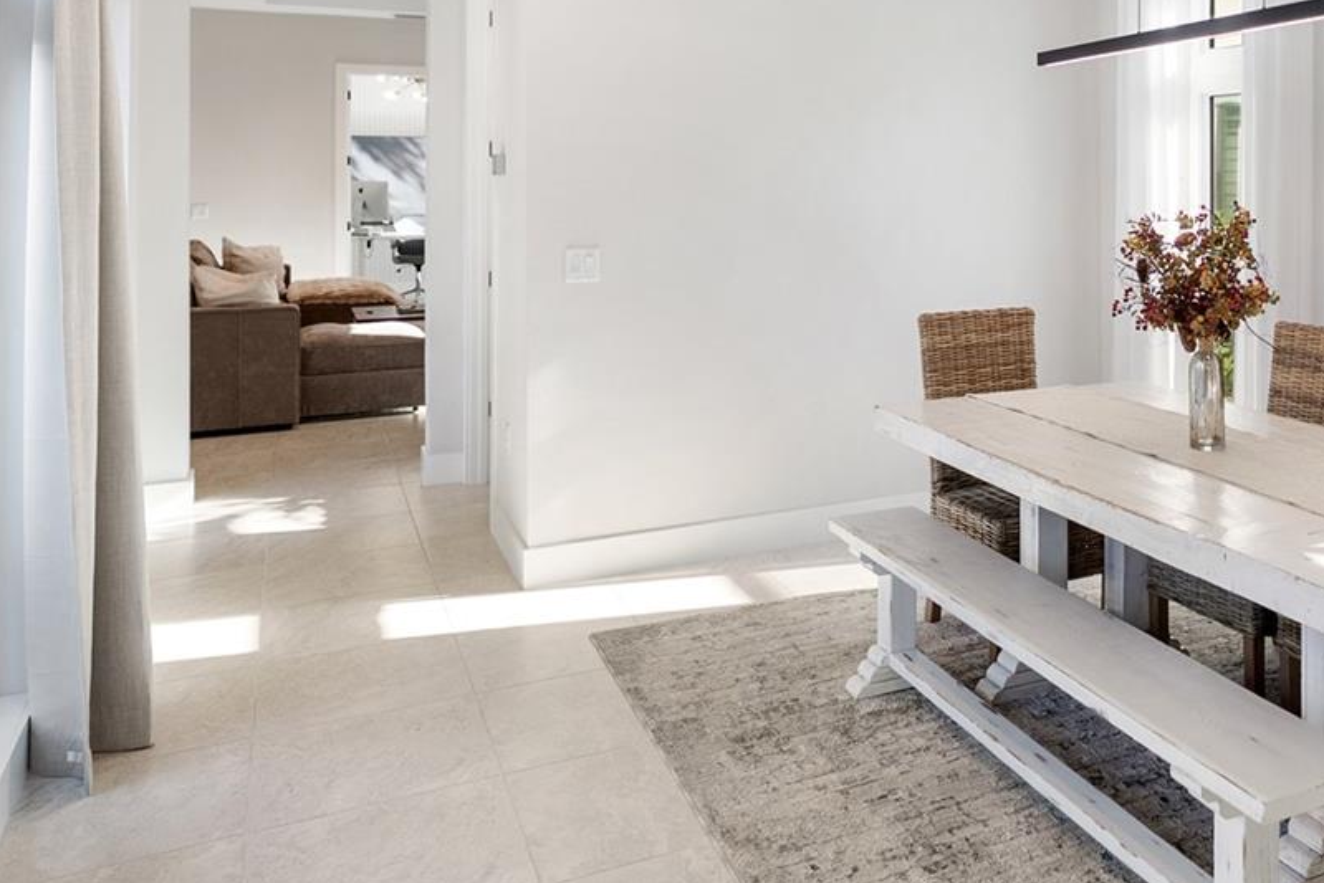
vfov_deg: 39.6
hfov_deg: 55.9
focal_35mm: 32
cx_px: 990
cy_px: 187
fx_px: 1177
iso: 125
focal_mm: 16
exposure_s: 1/160
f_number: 2.8
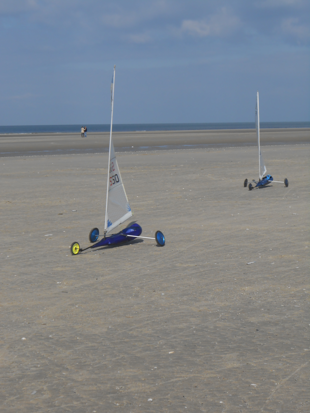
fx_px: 967
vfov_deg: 24.1
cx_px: 155
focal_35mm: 81
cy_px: 206
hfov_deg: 18.2
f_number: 6.6
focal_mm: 14.5
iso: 80
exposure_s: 1/640
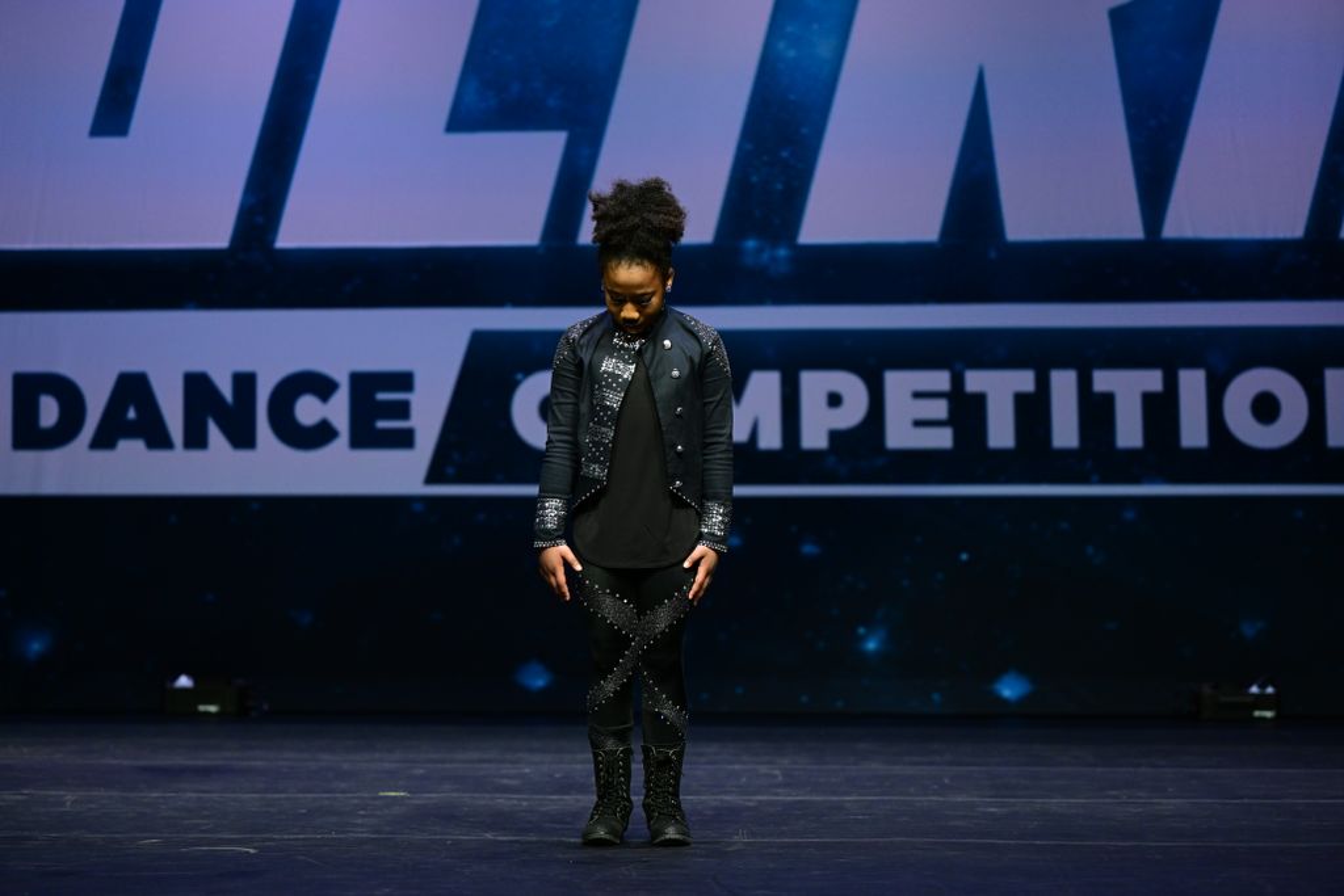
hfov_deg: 25.4
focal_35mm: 80
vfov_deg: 17.1
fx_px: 2987
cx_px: 672
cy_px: 448
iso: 2500
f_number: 2.8
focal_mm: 80
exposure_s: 1/800
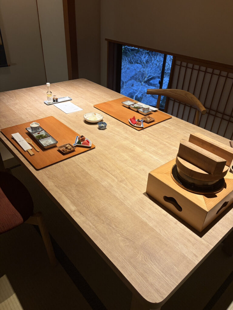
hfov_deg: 53.1
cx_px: 116
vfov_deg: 67.3
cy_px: 155
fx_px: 233
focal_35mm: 26
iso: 125
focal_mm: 5.96
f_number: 1.6
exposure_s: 1/60
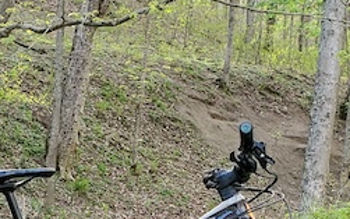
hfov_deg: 23.5
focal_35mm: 88
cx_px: 121
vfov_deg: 14.1
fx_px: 840
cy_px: 311
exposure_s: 1/120
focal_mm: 4.3
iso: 100
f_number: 2.4
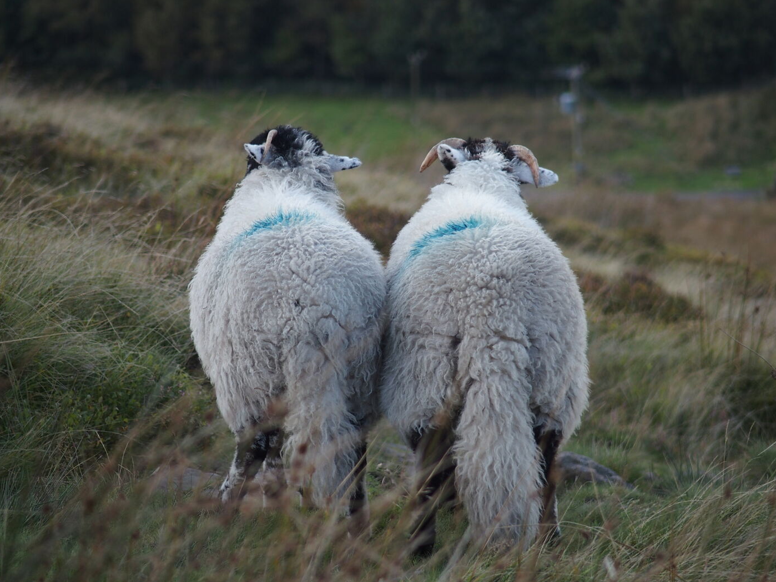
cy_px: 298
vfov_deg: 4.8
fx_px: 6928
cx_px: 379
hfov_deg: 6.4
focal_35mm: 309
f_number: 2.8
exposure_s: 1/250
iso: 100
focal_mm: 64.3
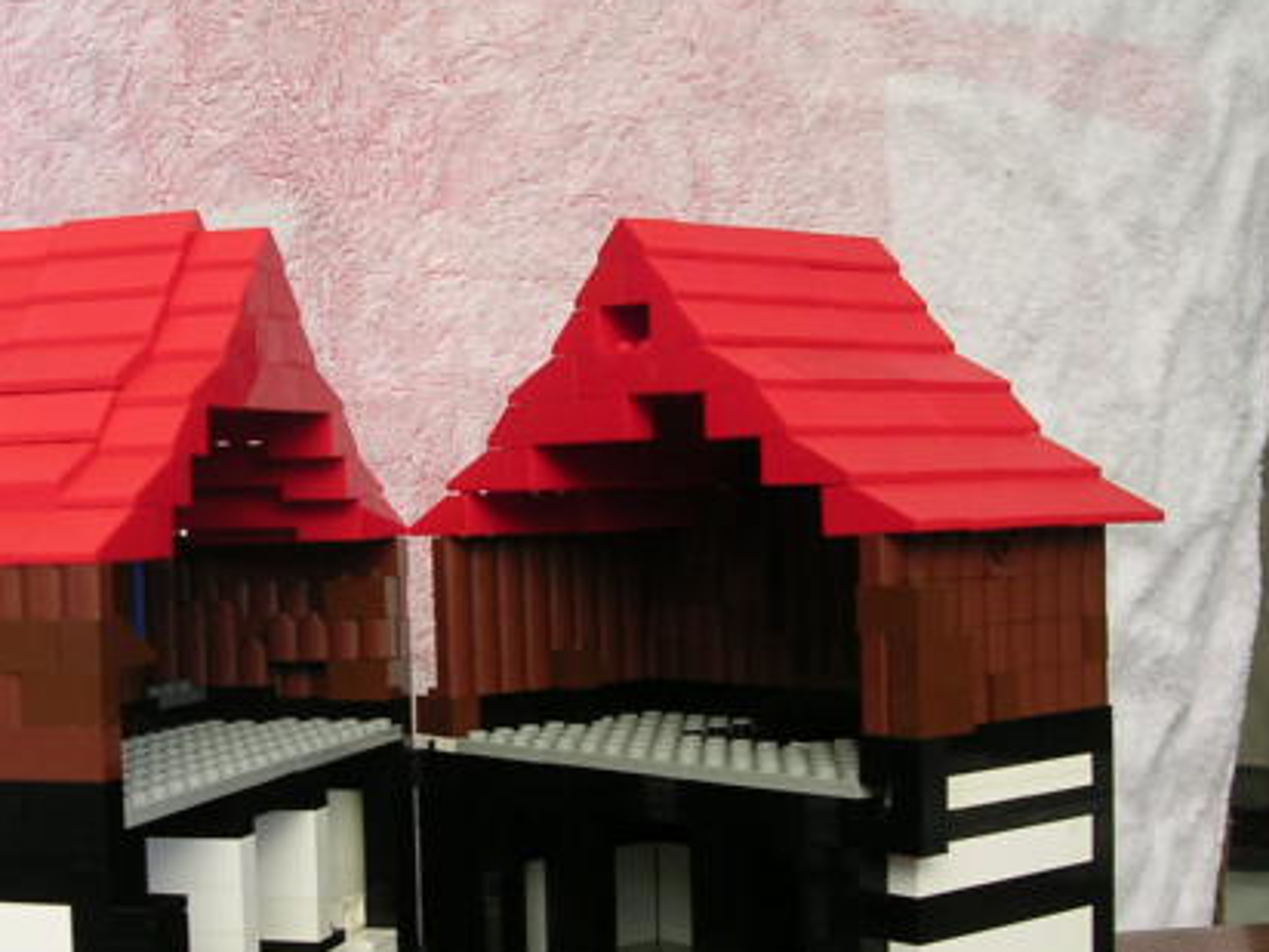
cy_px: 601
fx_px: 2163
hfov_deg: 32.5
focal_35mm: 59
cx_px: 440
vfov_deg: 24.7
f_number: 2.8
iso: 100
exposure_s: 1/6.1
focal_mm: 5.8
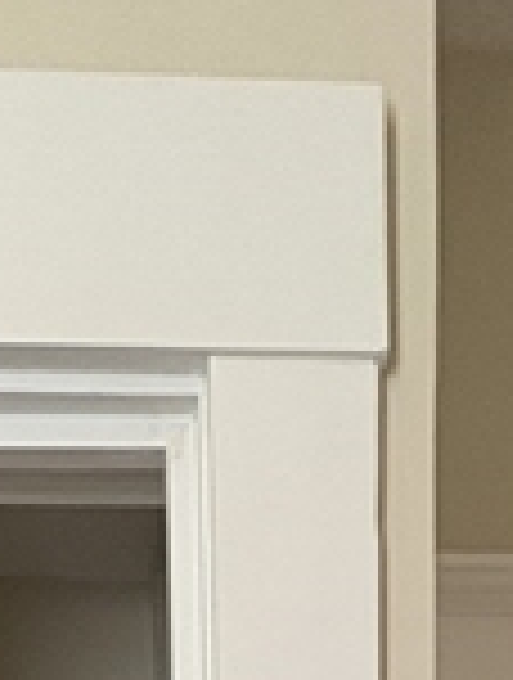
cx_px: 184
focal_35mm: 71
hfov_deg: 20.8
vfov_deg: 16.1
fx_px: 1397
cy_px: 1549
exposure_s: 1/60
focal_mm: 2.22
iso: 200
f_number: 2.2
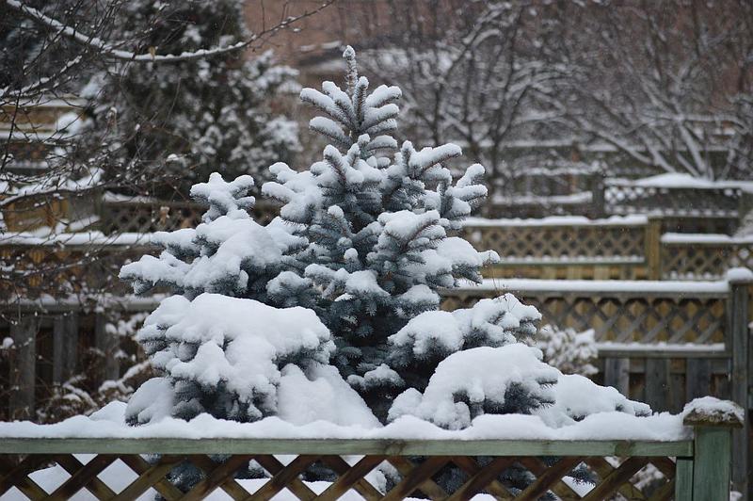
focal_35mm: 202
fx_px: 4232
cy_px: 250
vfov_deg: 6.8
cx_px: 376
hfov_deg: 10.2
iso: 100
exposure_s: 1/250
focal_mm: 135
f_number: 5
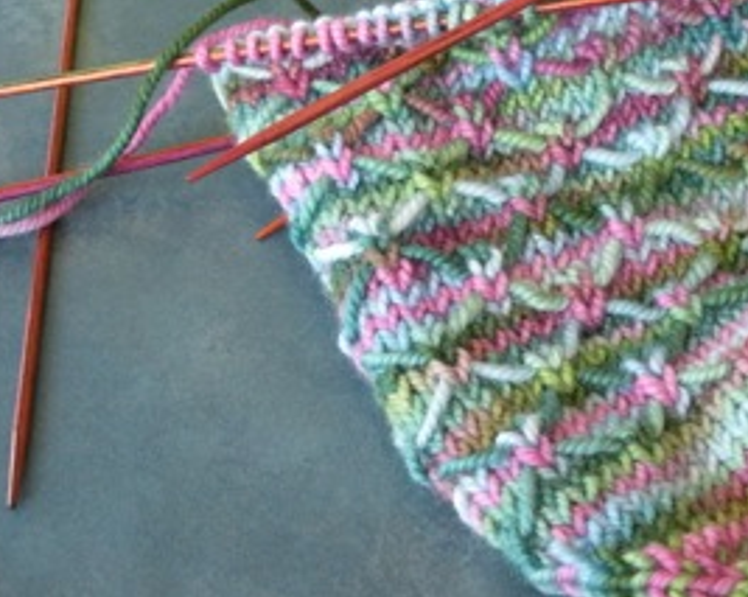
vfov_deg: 24.4
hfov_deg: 30.2
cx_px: 527
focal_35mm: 62
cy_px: 178
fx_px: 1371
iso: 400
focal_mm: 6.3
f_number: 3.5
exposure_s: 1/55
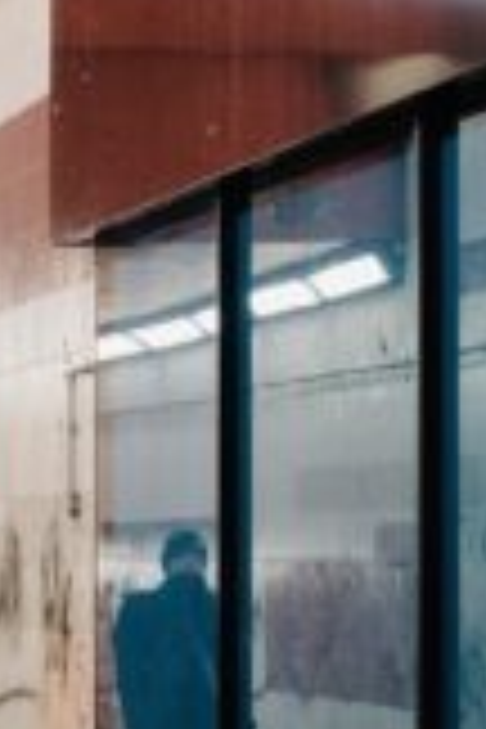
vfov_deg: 8.3
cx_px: -117
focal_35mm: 249
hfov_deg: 5.5
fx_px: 5042
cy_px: 274
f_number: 7.1
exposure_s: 1/125
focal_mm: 23
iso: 1600
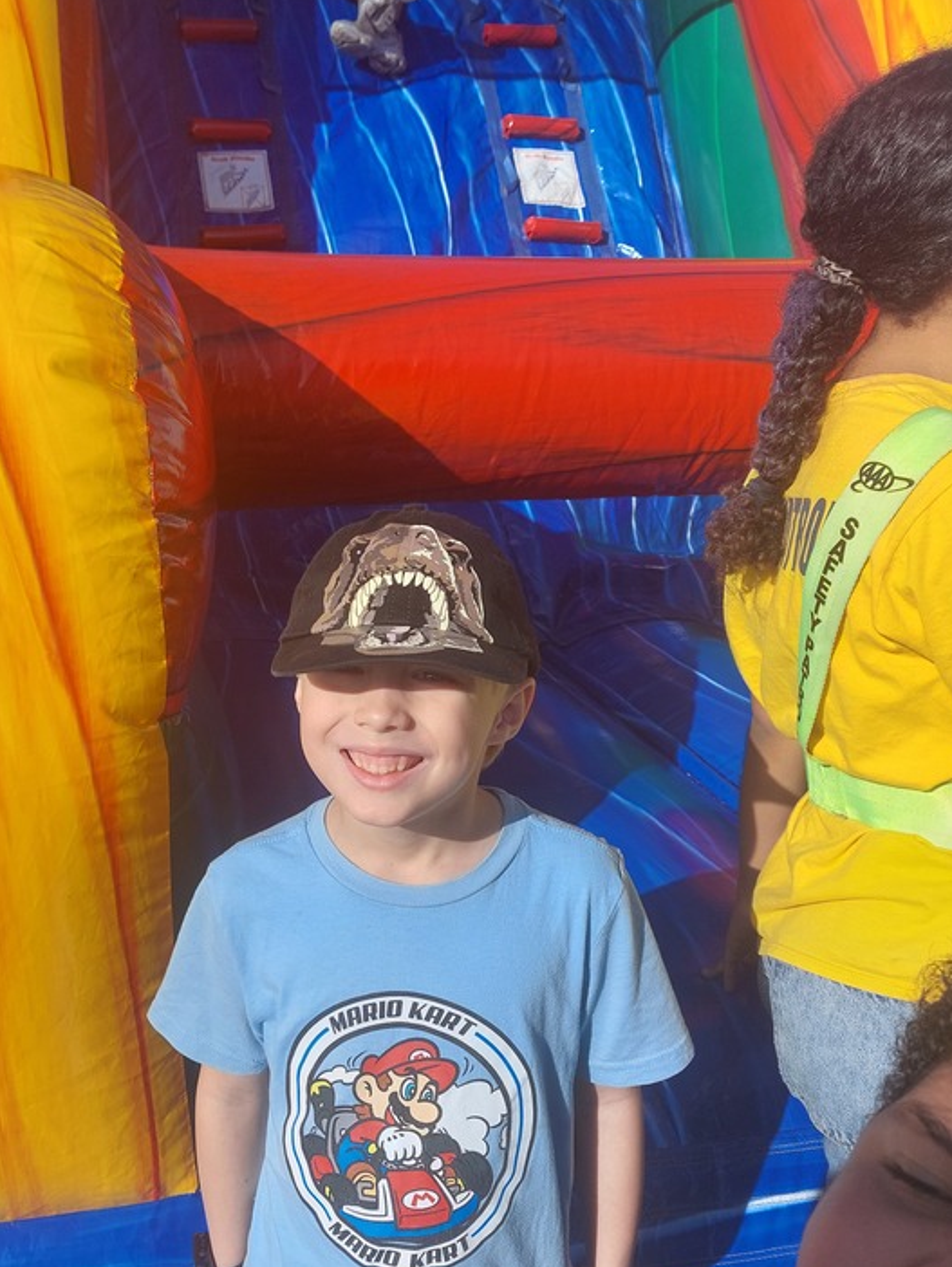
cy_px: 684
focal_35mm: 35
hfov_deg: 40.2
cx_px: 311
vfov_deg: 52.6
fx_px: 1283
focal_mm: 5.23
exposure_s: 1/1084
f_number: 1.8
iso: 25
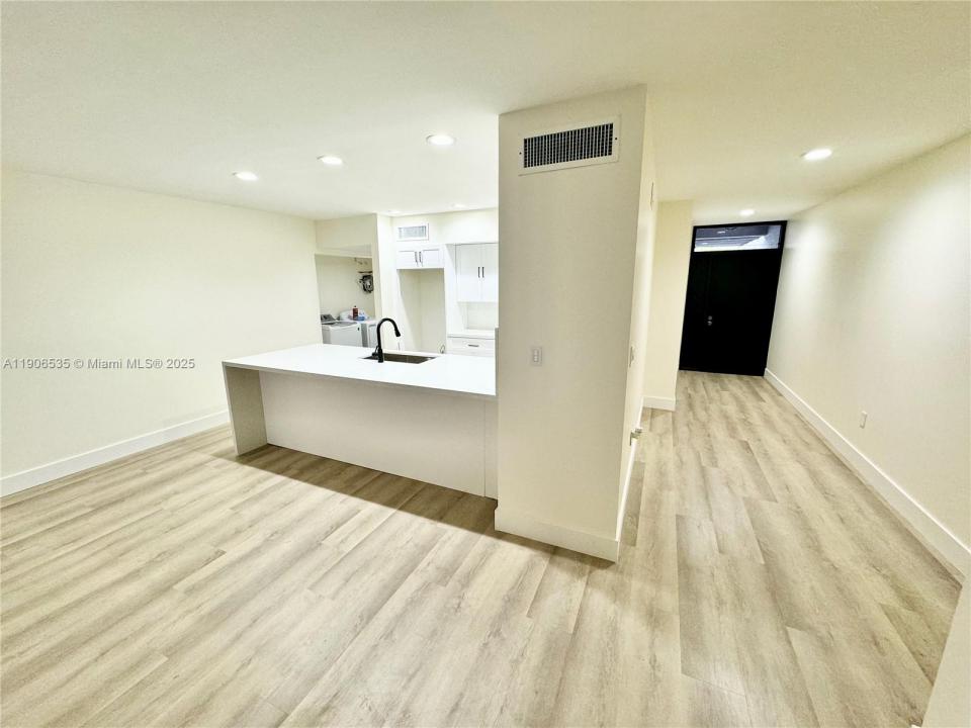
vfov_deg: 85.7
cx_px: 486
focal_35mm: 14
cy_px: 364
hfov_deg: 102.1
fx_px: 393
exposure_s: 1/120
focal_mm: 2.22
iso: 160
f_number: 2.2
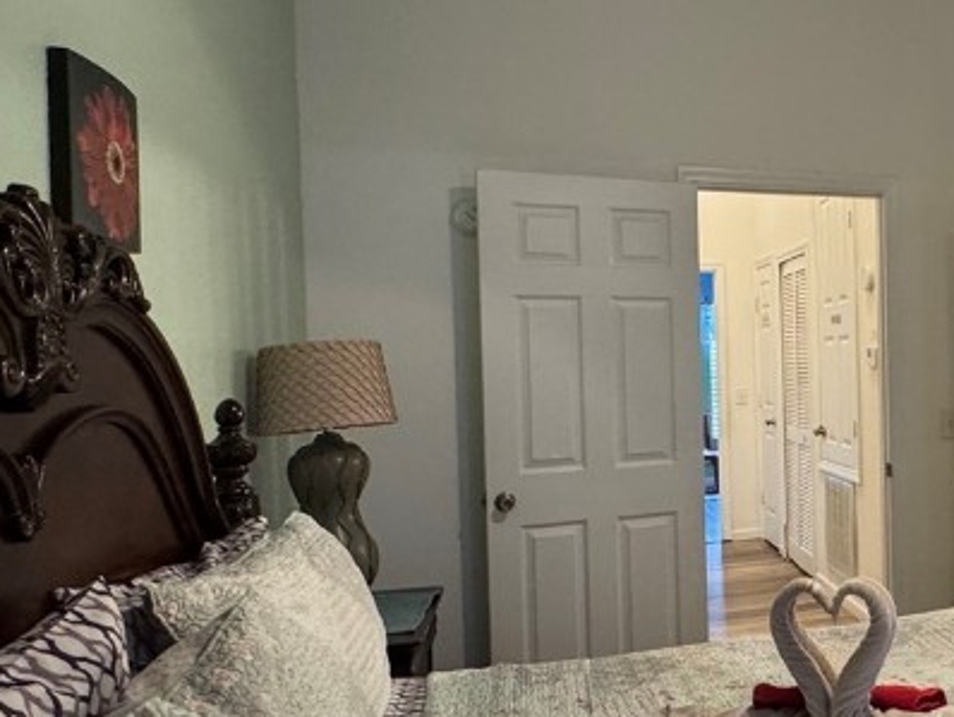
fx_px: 993
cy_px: 381
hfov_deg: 45.1
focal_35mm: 36
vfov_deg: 39.7
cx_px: 908
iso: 320
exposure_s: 1/60
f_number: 2.2
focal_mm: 2.22
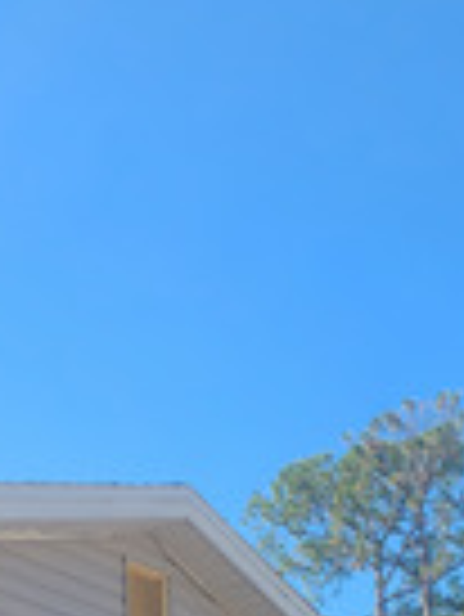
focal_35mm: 76
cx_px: -41
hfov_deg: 18.7
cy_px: 706
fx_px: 1356
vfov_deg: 23.7
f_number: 1.8
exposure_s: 1/952
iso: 40
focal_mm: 5.4
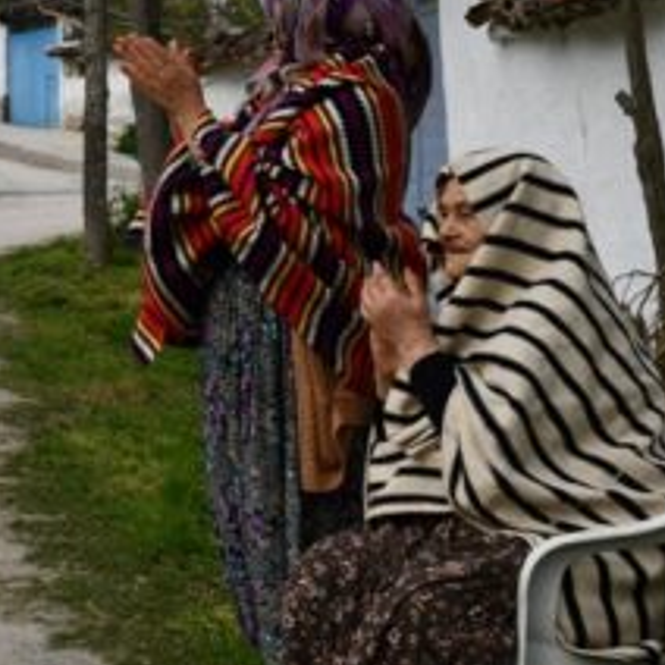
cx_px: -331
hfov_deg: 13.3
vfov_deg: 14.0
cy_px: 185
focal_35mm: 124
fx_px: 2695
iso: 100
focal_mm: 32
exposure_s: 1/250
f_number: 8
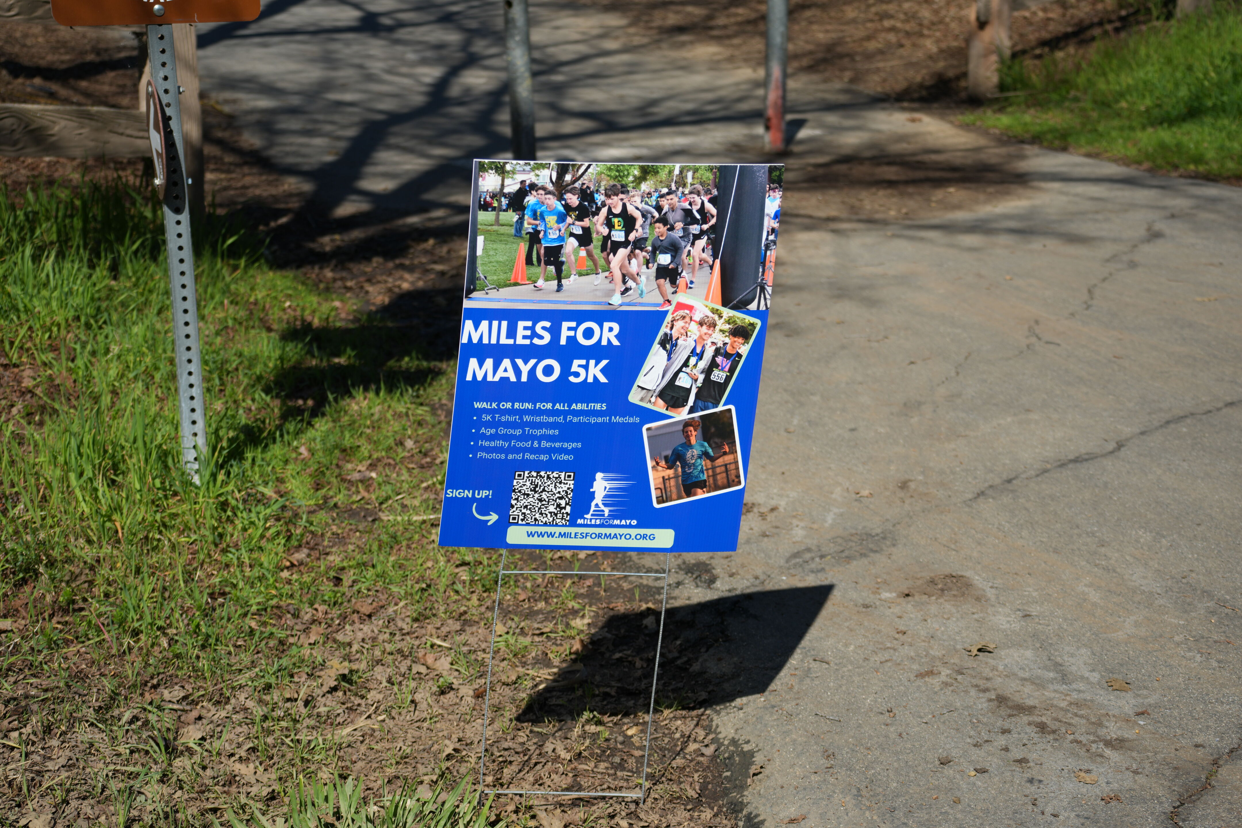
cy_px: 414
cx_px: 621
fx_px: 2794
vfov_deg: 16.9
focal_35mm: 81
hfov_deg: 25.1
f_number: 6.3
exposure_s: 1/800
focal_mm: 81
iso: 160
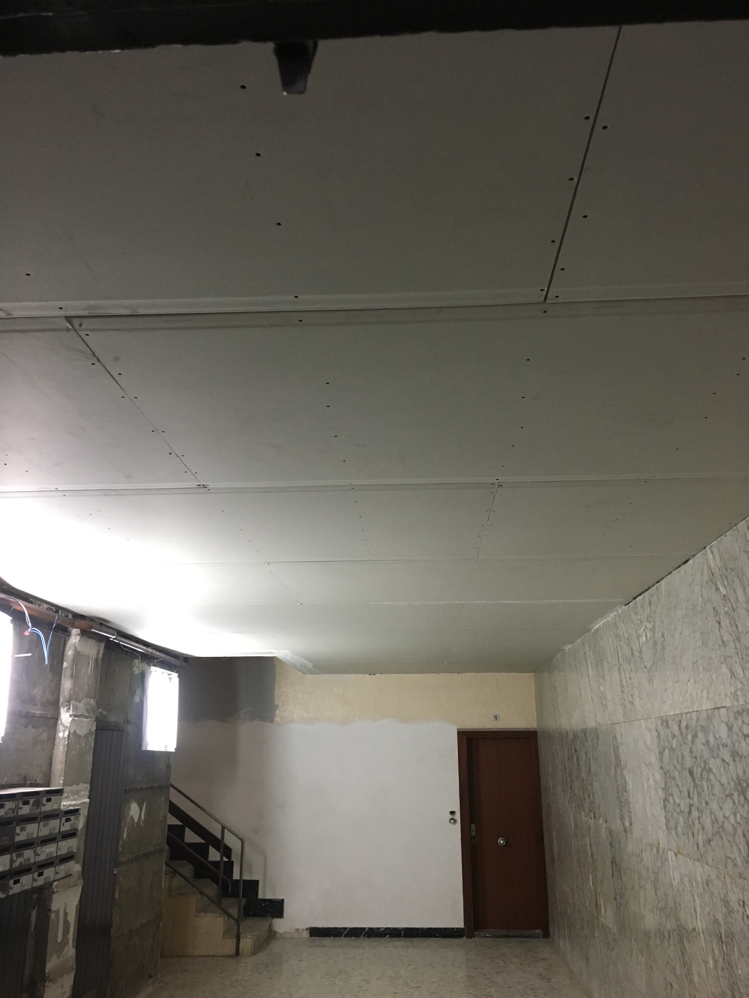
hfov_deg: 48.2
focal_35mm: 29
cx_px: 374
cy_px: 499
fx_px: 837
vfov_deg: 61.7
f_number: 2.2
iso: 200
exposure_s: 1/33
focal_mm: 4.15
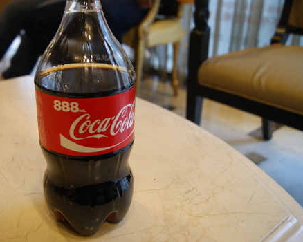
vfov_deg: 40.0
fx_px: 332
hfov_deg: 48.6
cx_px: 113
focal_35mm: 37
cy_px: 103
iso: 400
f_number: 3.5
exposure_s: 1/15
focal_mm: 18
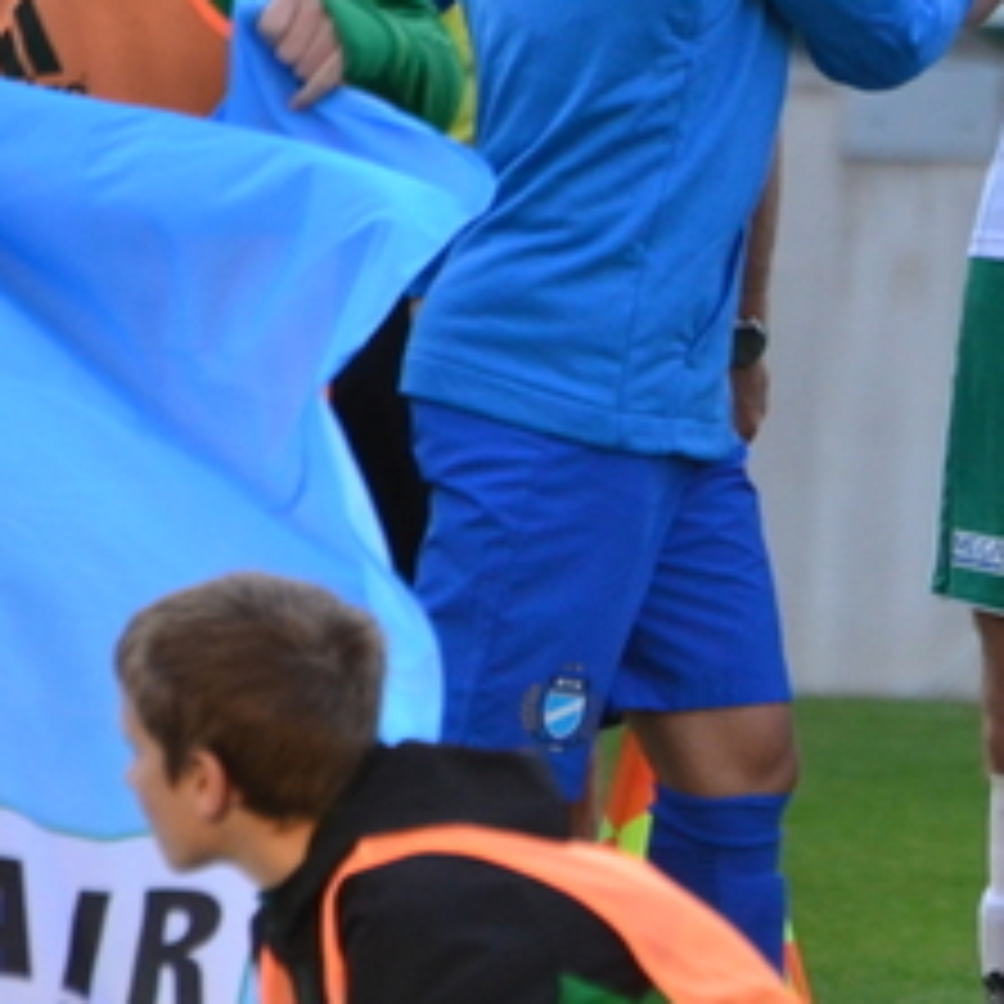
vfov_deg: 1.4
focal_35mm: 1232
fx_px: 40427
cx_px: 1585
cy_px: -45
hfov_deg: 1.4
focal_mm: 270
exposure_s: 1/800
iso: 1100
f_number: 5.6
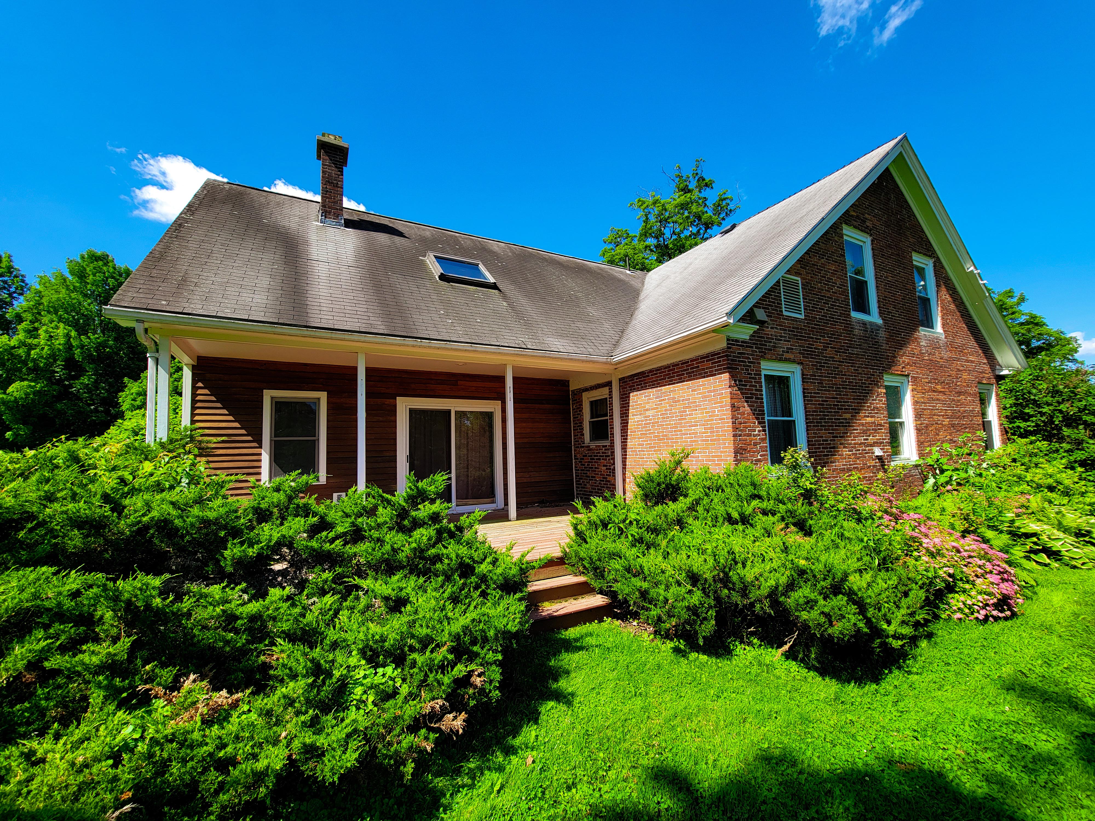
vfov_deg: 89.9
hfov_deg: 106.2
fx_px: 411
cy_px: 410
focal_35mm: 13
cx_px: 548
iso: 50
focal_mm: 2.2
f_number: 2.2
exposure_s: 1/800
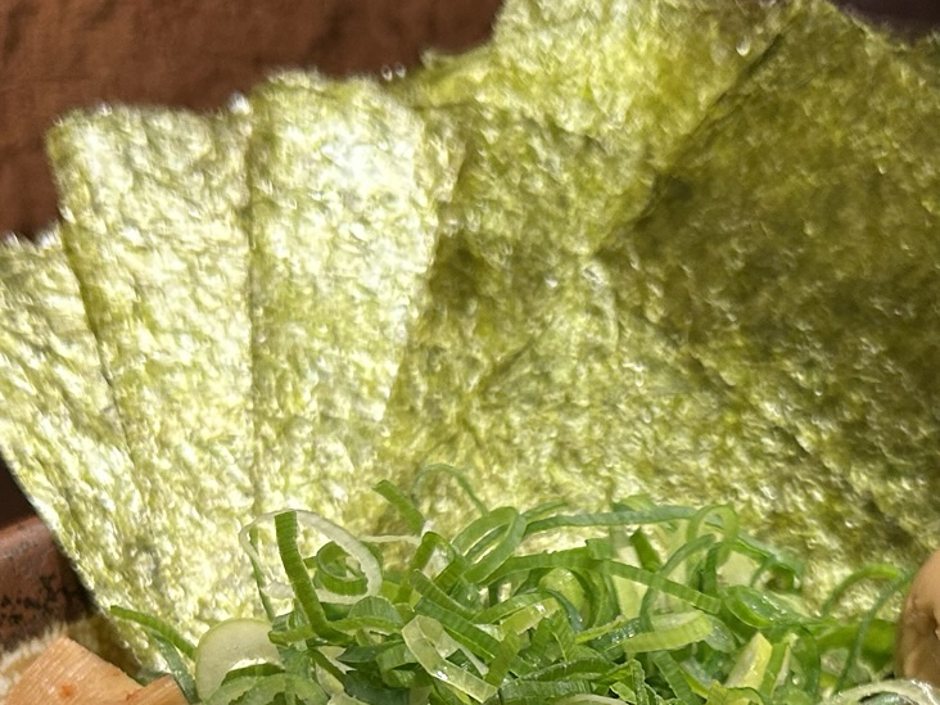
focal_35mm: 71
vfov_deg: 19.5
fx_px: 1928
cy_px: 853
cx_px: 688
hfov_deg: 27.1
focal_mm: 5.7
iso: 250
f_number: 1.5
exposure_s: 1/50
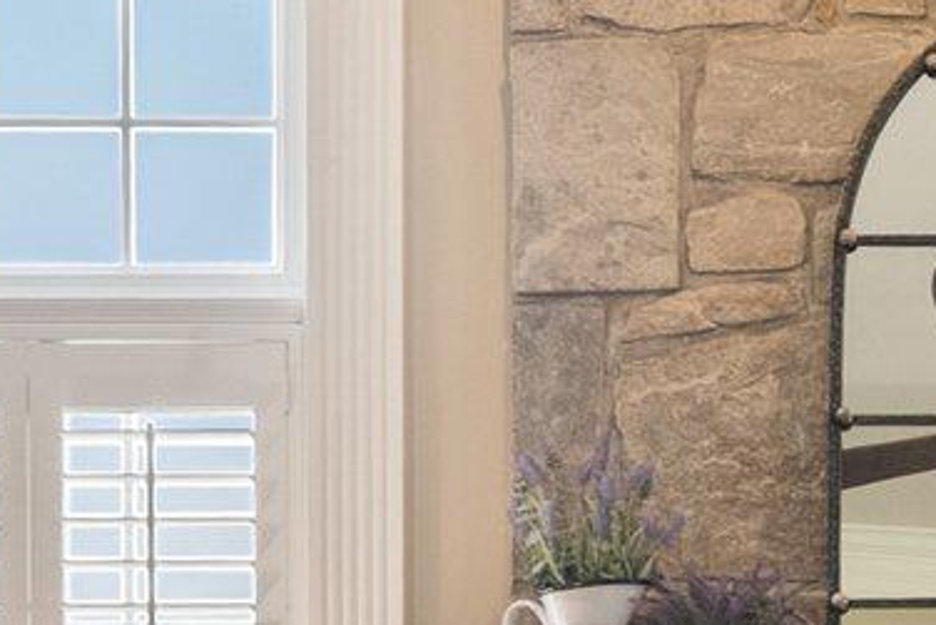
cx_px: 1205
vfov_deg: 9.8
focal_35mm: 136
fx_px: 3537
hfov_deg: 14.5
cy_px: 905
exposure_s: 1/2.5
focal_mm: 25
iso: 640
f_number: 8
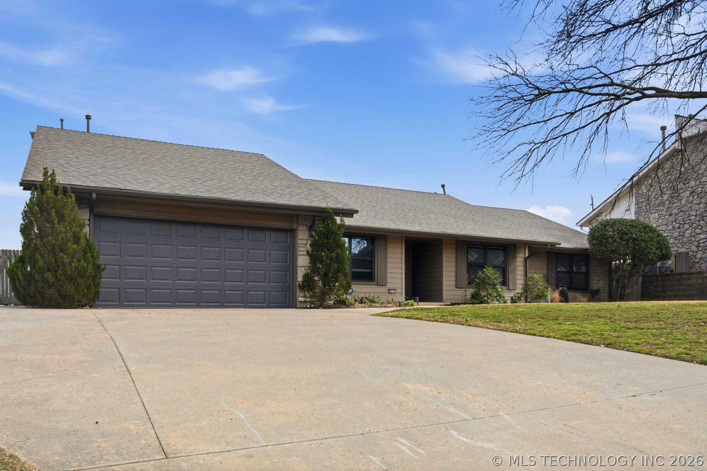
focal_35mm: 30
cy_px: 236
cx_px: 354
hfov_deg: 61.9
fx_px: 589
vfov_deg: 43.6
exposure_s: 1/2000
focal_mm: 20
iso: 250
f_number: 13
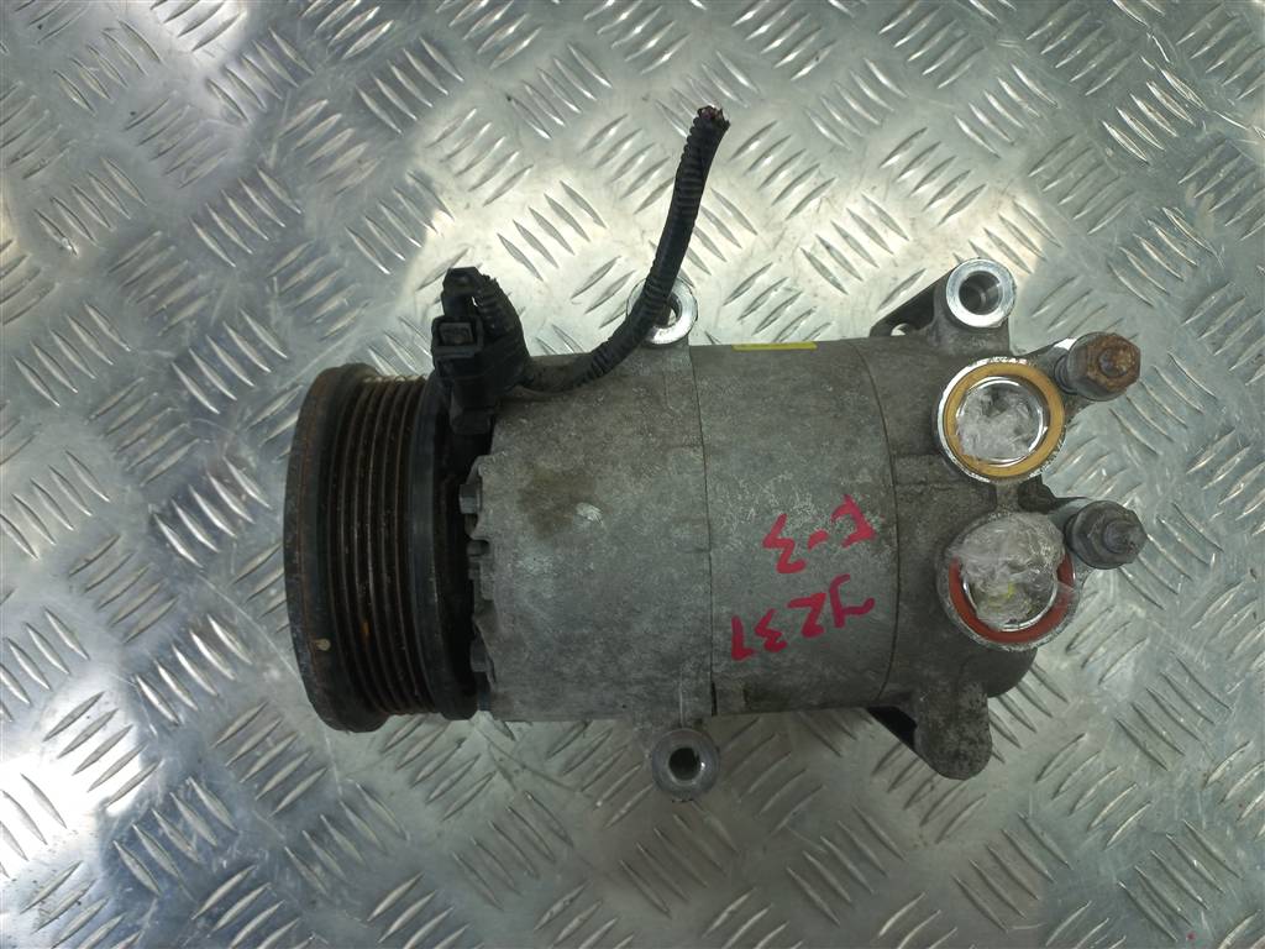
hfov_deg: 69.4
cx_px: 632
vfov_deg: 54.9
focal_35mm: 25
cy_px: 474
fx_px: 914
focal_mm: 4.6
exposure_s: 1/50
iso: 40
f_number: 1.8
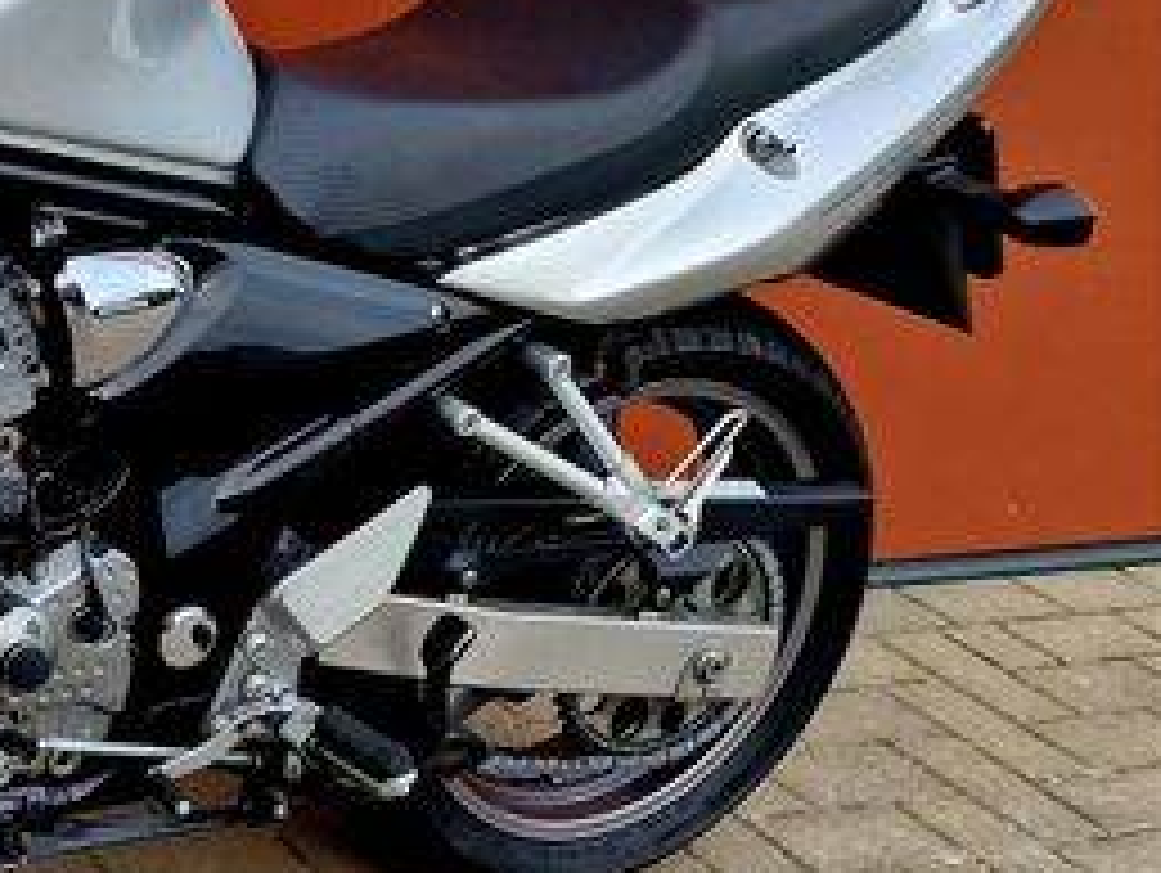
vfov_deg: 25.6
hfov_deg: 28.9
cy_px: 306
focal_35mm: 57
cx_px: -256
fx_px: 1914
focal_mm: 6.4
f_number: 1.8
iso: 50
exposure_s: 1/182
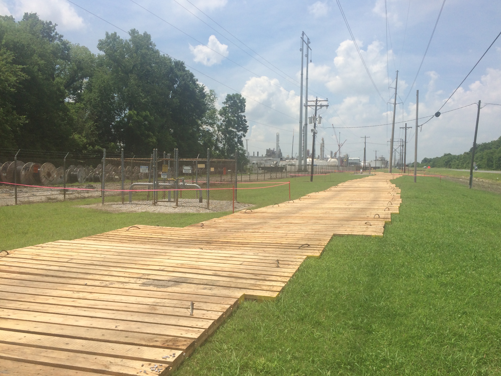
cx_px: 257
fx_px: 449
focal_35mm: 31
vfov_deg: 45.4
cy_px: 188
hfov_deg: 58.3
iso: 40
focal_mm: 4.12
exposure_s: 1/3165
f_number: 2.2
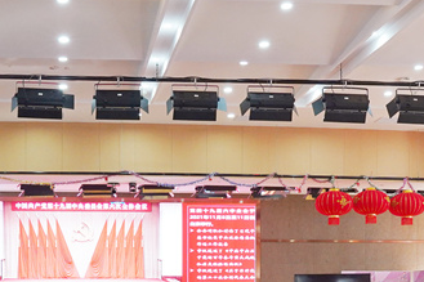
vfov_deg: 17.8
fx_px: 859
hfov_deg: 27.5
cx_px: 139
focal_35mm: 73
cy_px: 337
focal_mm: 24
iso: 1600
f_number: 9
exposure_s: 1/40
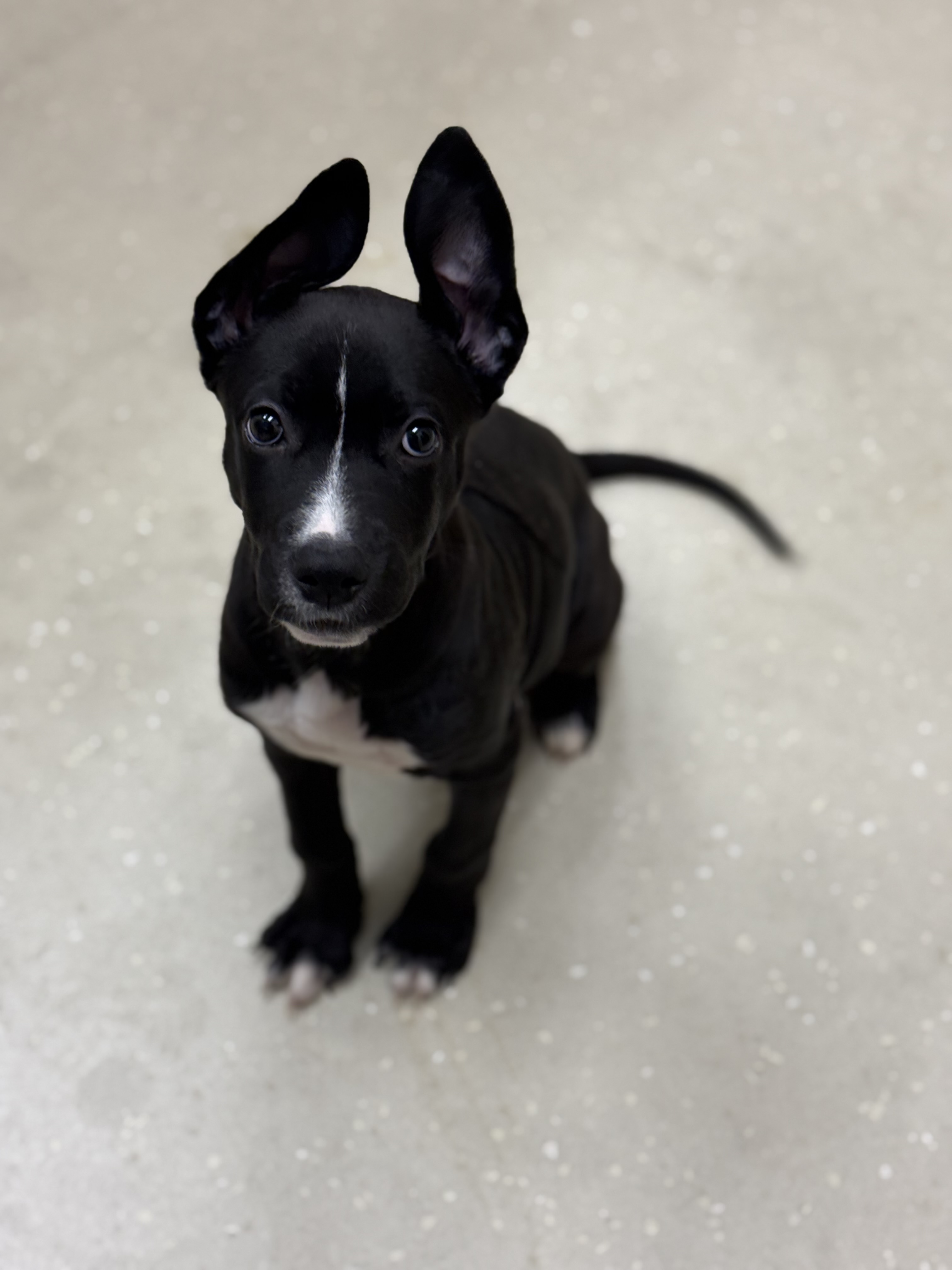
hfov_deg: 30.3
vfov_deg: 39.7
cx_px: 476
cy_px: 635
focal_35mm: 48
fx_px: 1760
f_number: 1.78
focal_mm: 6.76
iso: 100
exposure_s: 1/60
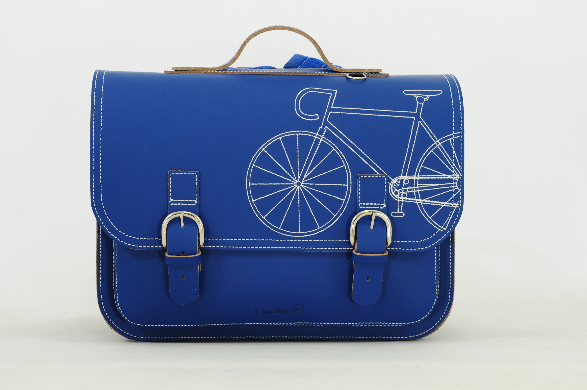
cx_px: 294
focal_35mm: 69
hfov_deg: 29.3
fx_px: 1124
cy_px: 195
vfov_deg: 19.7
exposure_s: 1/25
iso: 200
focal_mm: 46
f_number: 9
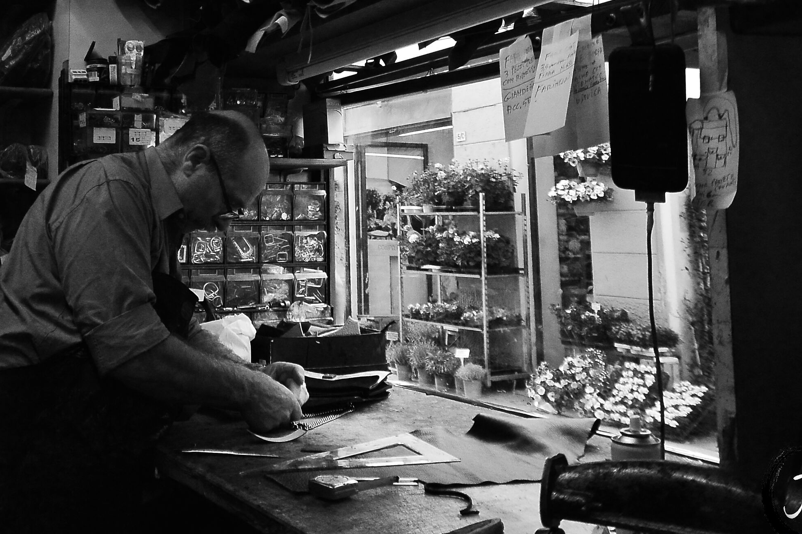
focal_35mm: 33
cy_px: 237
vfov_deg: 39.9
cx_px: 397
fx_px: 735
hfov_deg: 57.2
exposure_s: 1/80
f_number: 3.5
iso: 160
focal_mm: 10
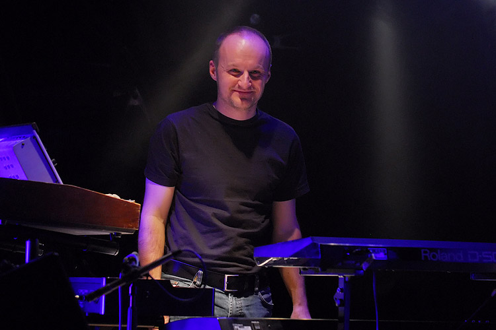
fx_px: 2273
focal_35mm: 165
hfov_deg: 12.5
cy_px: 165
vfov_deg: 8.3
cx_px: 248
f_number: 3.2
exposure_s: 1/80
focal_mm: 110
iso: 800
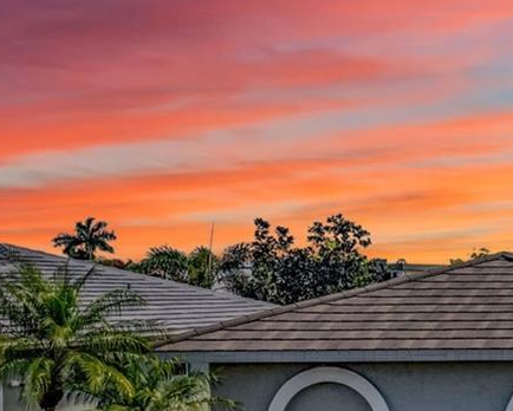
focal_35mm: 76
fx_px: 1155
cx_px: 784
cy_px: 343
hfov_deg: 21.0
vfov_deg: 19.9
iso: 100
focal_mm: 8.38
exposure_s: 1/1500
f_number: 2.8
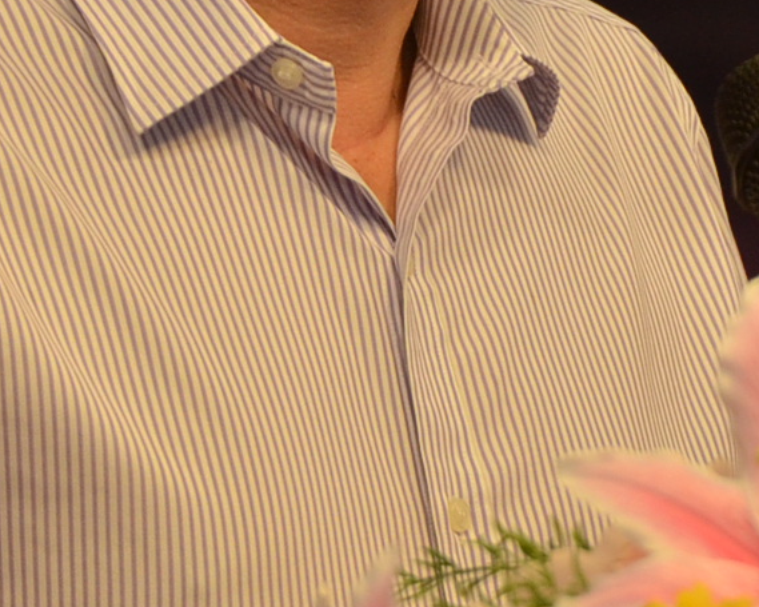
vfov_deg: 1.3
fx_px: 27333
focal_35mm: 1217
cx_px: 484
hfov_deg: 1.6
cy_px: 12
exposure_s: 1/125
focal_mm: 200
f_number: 4.5
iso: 640
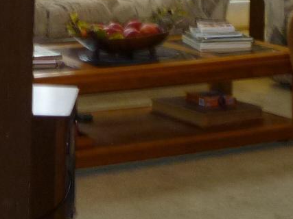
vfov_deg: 10.3
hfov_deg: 14.1
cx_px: 75
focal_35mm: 139
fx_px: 1176
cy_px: -98
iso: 200
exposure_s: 1/30
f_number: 3.3
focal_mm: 5.2
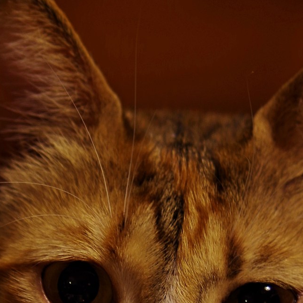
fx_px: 4585
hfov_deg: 3.8
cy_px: 381
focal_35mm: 463
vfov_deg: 3.8
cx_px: 144
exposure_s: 1/3.33
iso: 125
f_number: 4
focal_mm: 97.5
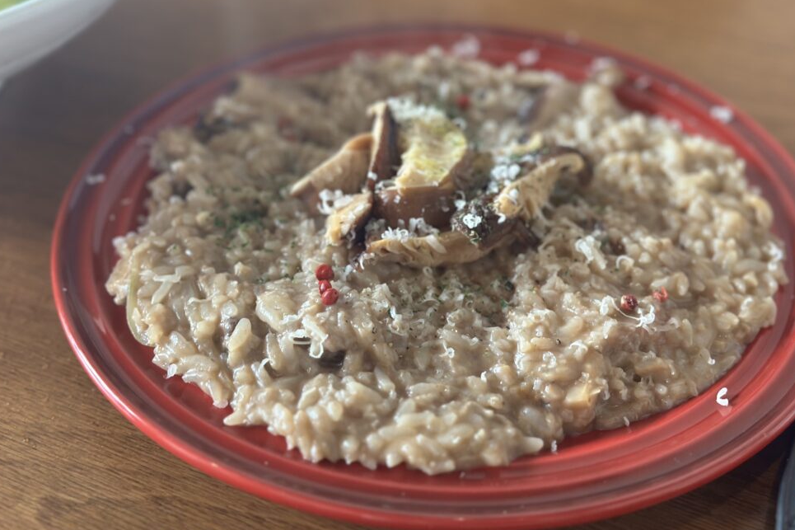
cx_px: 411
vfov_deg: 25.5
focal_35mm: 53
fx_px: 1170
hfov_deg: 37.5
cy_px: 220
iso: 320
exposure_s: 1/60
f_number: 1.78
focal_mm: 6.86
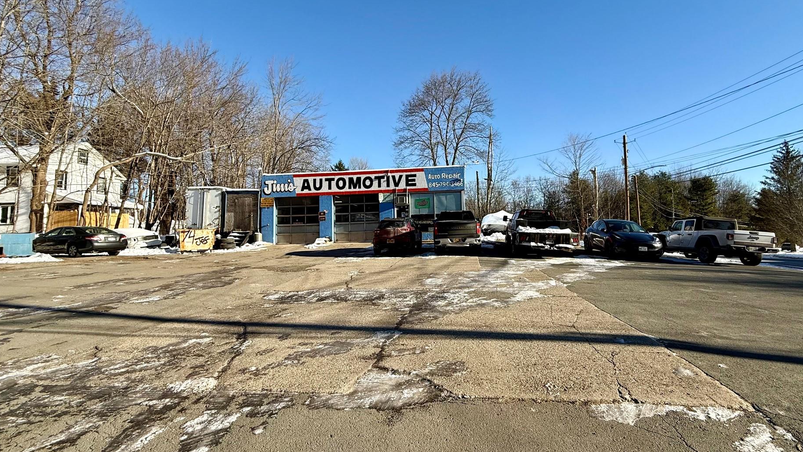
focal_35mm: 17
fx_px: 362
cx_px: 435
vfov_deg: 63.9
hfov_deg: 95.7
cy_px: 209
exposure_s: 1/1105
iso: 50
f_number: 2.2
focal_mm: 2.22
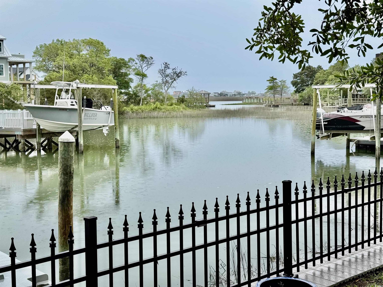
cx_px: 192
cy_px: 144
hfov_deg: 39.7
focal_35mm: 48
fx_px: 531
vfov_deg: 30.3
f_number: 1.78
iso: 64
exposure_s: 1/1597
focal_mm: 6.76
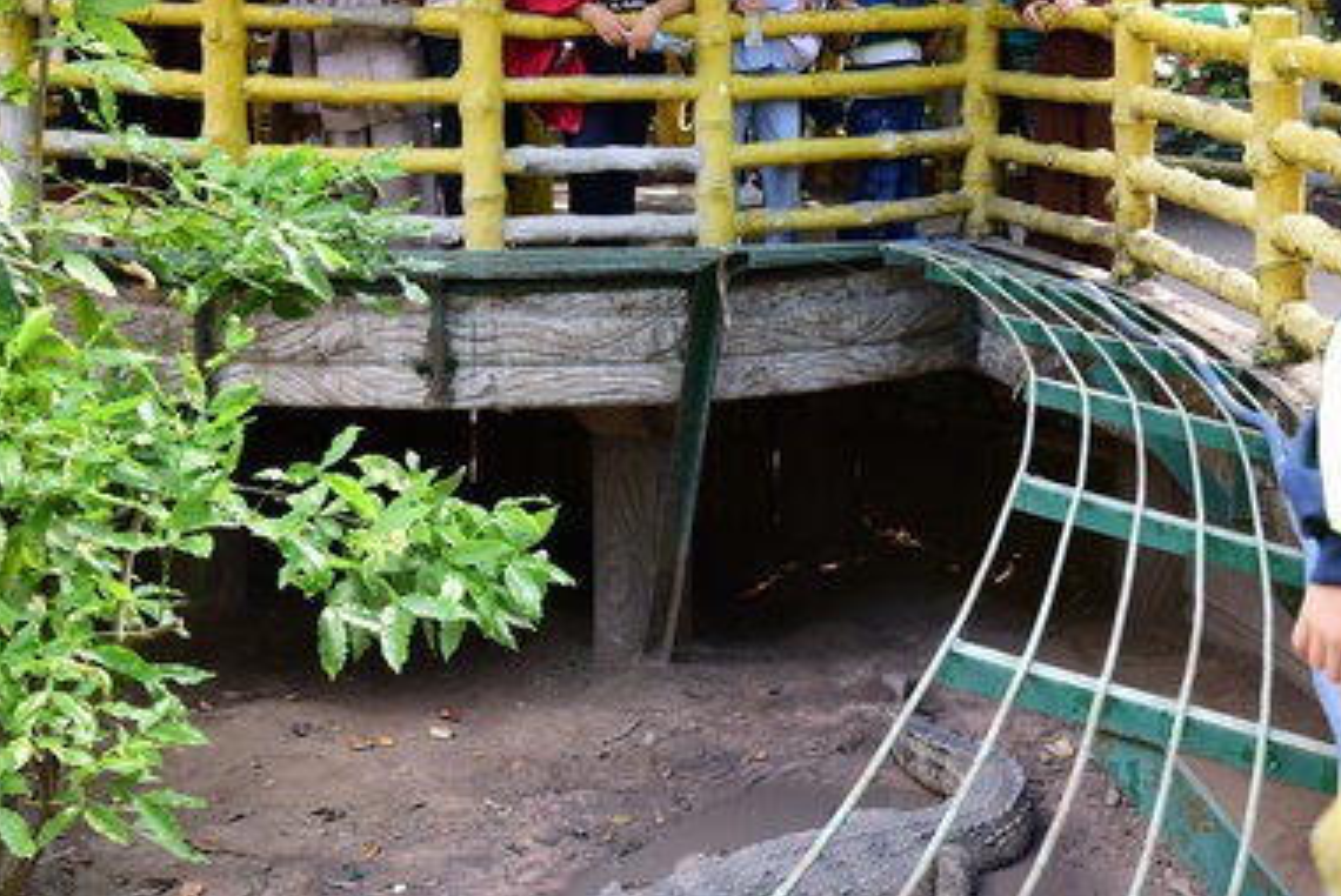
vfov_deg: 20.9
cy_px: 310
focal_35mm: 65
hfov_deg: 30.8
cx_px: 858
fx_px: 2423
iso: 1250
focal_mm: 38
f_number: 5.6
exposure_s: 1/100
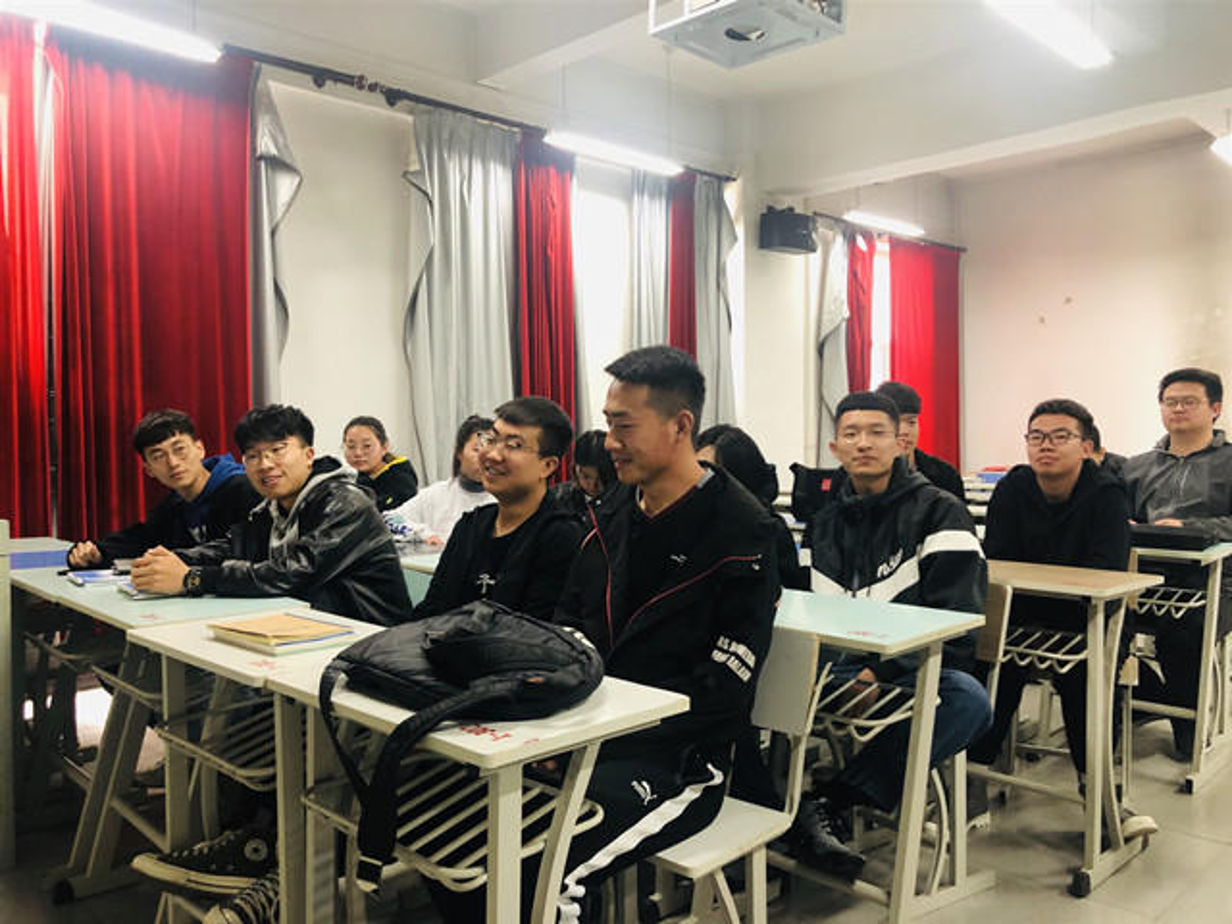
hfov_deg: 63.4
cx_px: 616
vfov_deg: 49.7
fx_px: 997
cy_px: 462
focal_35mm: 28
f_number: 1.8
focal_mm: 3.99
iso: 64
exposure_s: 1/17
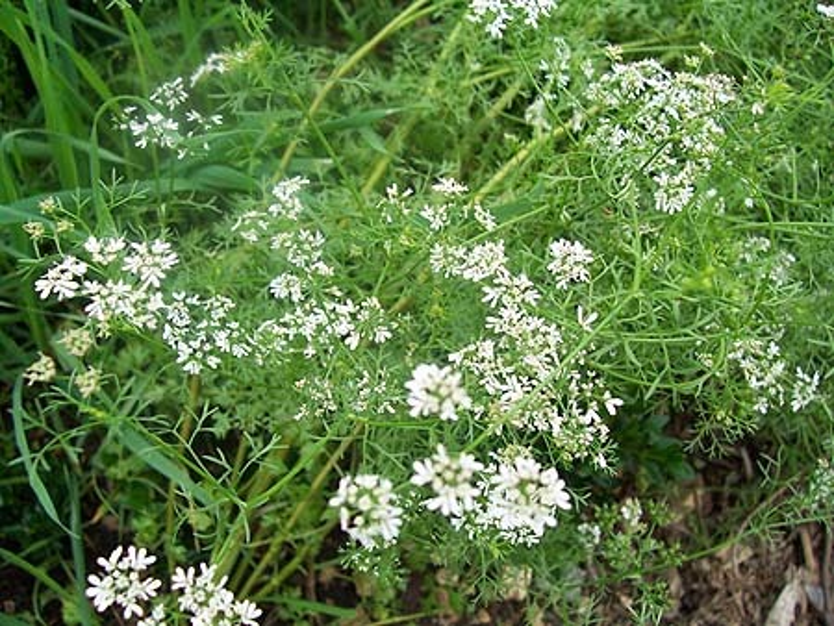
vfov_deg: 41.8
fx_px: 820
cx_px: 417
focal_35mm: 34
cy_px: 313
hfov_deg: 53.9
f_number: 2.7
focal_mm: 5.6
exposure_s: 1/250
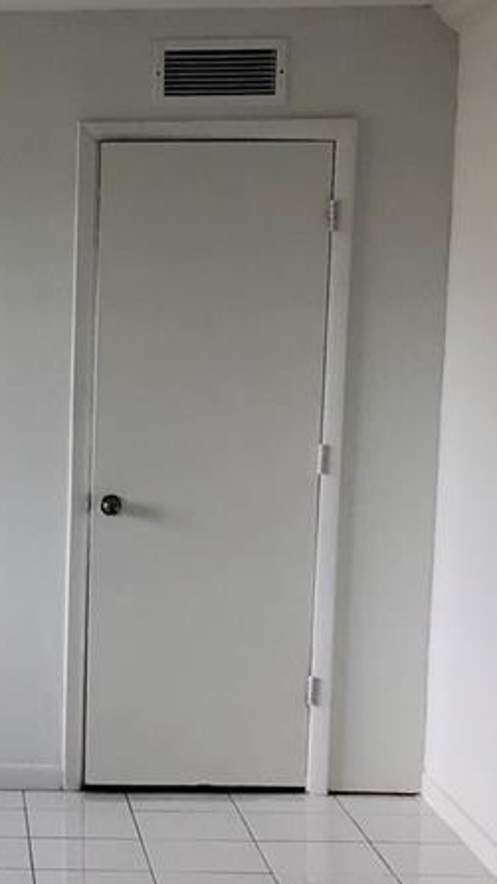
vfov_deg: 25.6
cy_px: 644
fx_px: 1920
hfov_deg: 14.2
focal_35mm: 82
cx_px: -149
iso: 25
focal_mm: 3.99
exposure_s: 1/120
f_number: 1.8
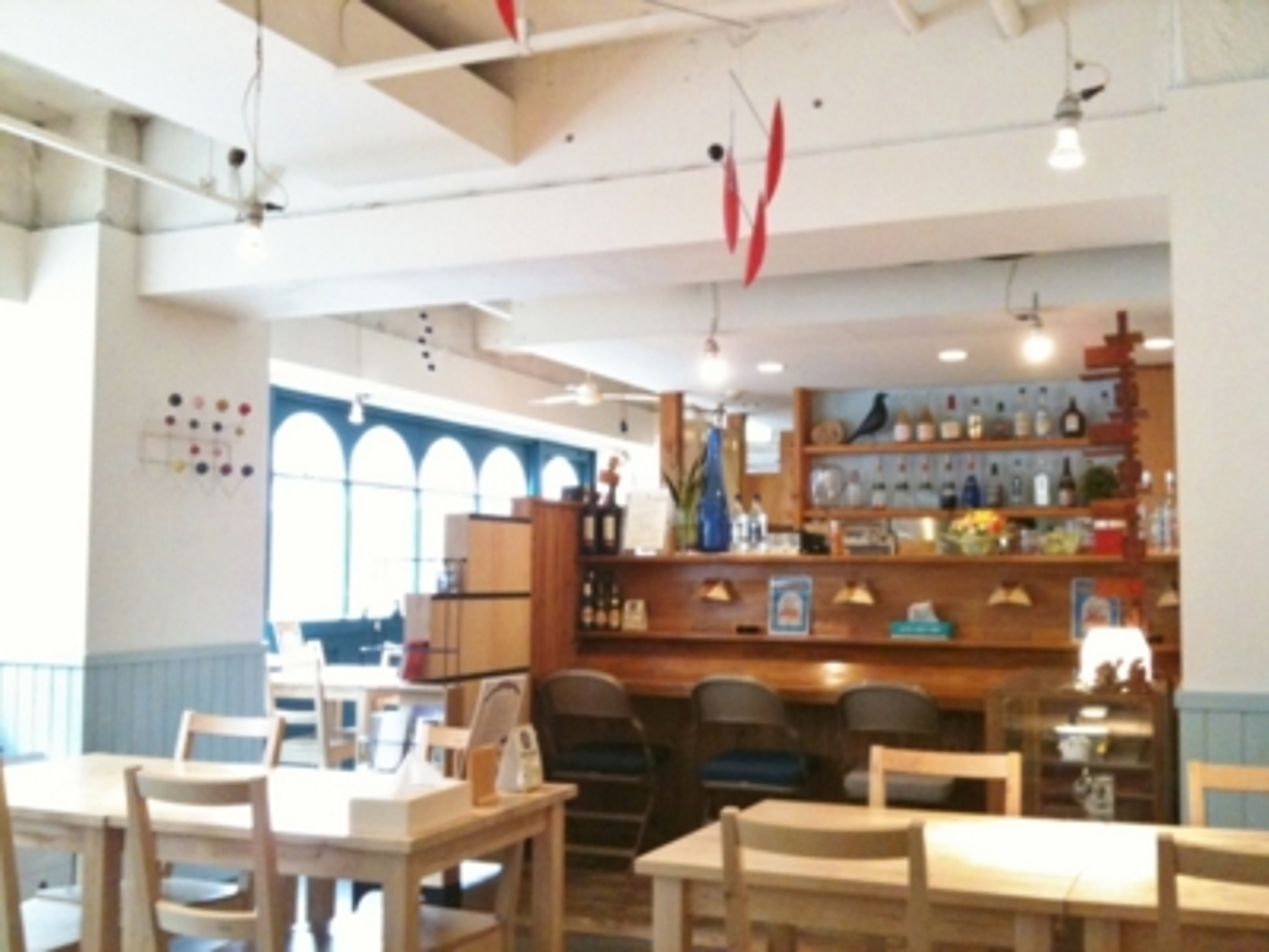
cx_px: 634
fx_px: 1283
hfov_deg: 52.6
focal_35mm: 35
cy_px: 476
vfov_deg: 40.7
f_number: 2.8
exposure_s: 1/15
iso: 250
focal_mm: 3.85
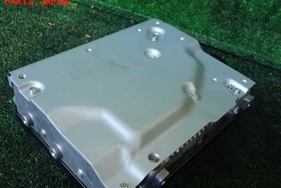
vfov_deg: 37.7
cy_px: 113
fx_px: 273
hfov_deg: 54.4
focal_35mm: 35
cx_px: 130
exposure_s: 1/60
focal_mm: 5.4
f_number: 2.3
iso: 200
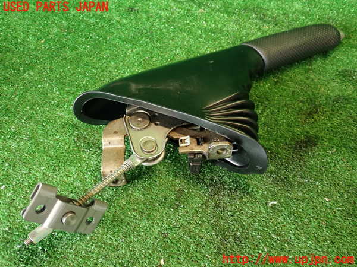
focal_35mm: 32
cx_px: 178
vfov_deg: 44.2
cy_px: 134
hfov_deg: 56.8
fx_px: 330
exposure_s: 1/30
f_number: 2.4
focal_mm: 5.79
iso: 250
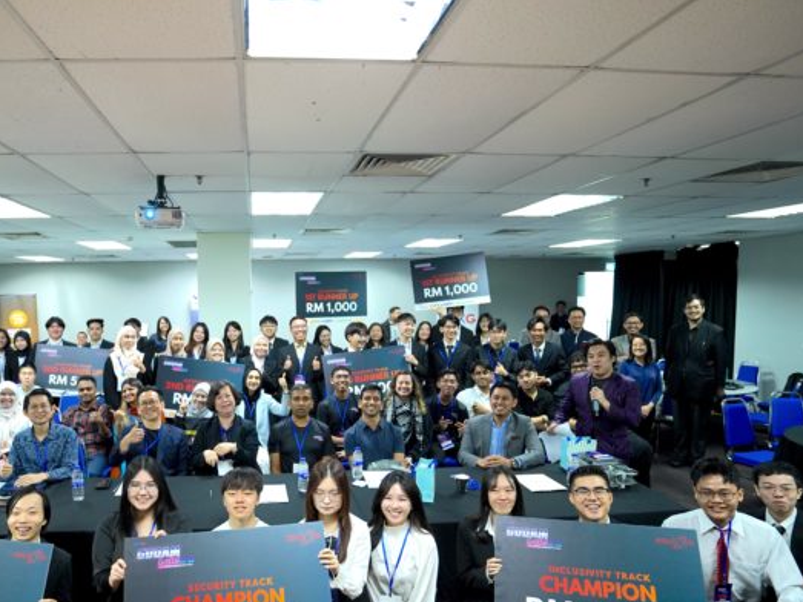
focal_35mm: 24
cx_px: 293
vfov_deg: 56.6
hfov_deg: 70.3
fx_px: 557
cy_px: 342
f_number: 2.8
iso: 1000
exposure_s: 1/125
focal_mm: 17
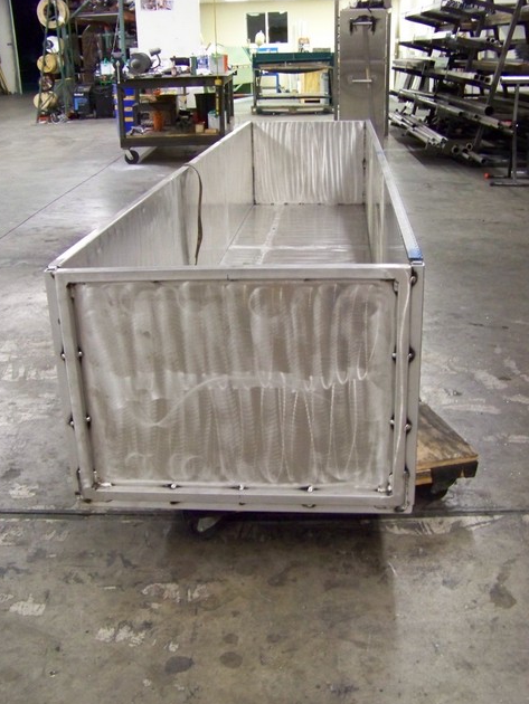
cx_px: 250
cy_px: 386
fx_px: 814
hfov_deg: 36.0
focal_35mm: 40
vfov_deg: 46.7
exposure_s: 1/20
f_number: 2.8
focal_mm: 5.85
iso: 400
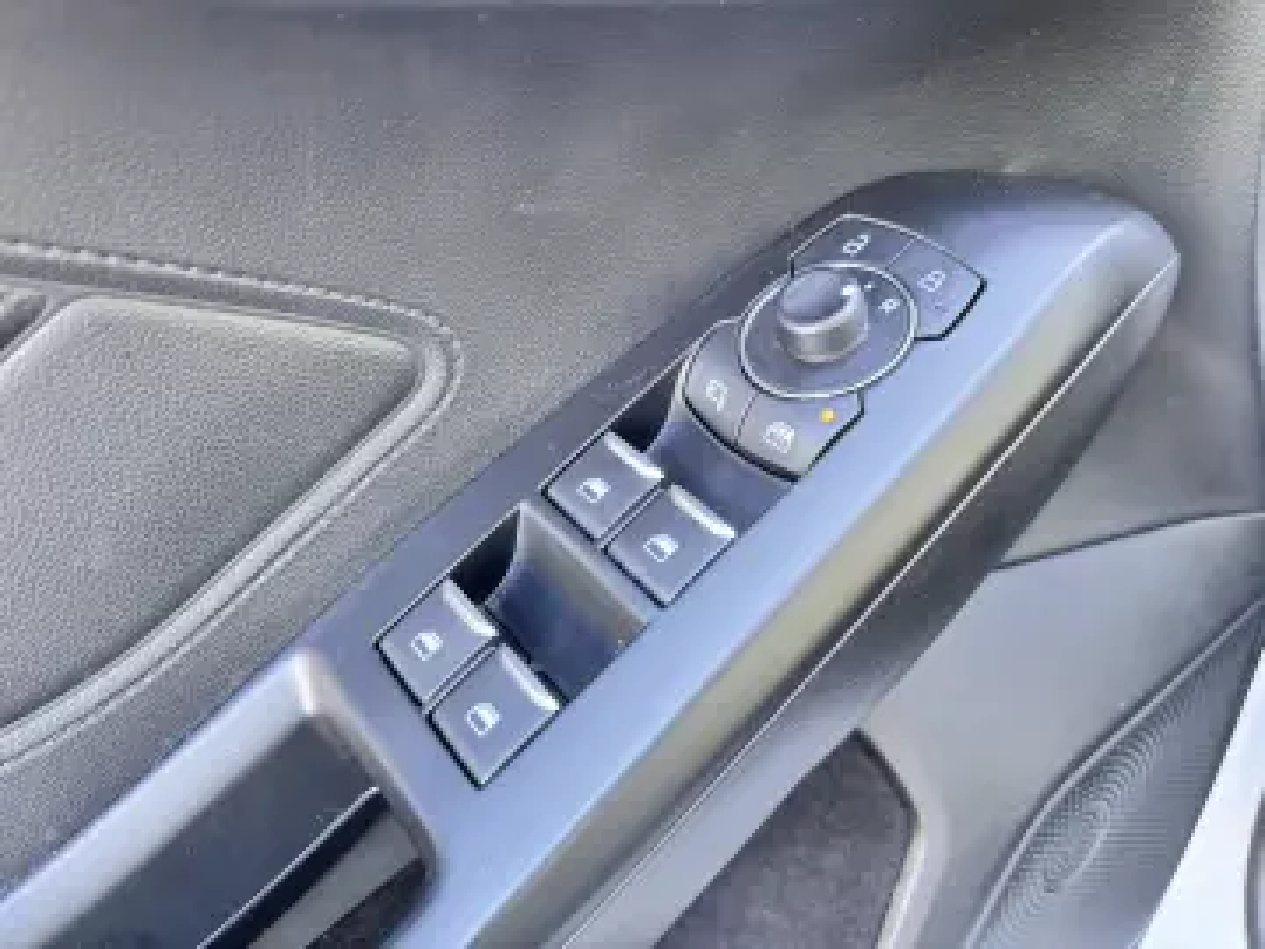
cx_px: 632
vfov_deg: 53.1
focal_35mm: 26
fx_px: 950
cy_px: 474
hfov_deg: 67.3
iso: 200
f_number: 1.6
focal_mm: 5.96
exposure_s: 1/60
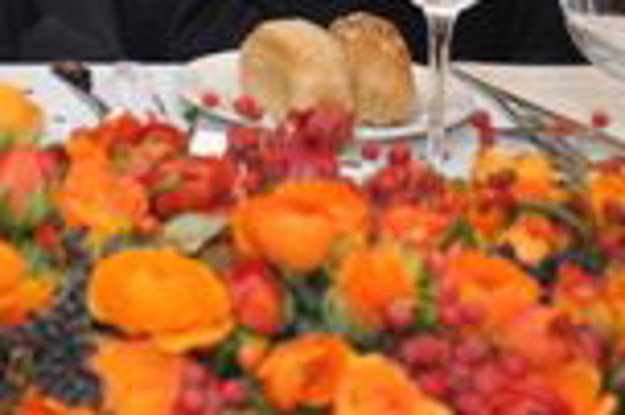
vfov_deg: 6.6
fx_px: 3503
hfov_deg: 9.9
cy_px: -380
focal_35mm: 202
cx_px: -329
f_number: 4.2
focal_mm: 32
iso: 500
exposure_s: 1/50
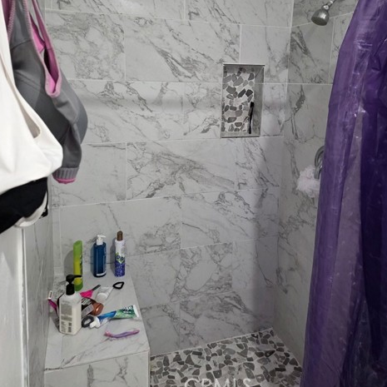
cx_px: 193
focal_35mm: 28
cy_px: 131
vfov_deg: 56.2
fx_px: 354
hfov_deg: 57.3
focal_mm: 6.3
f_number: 1.7
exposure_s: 1/120
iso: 640
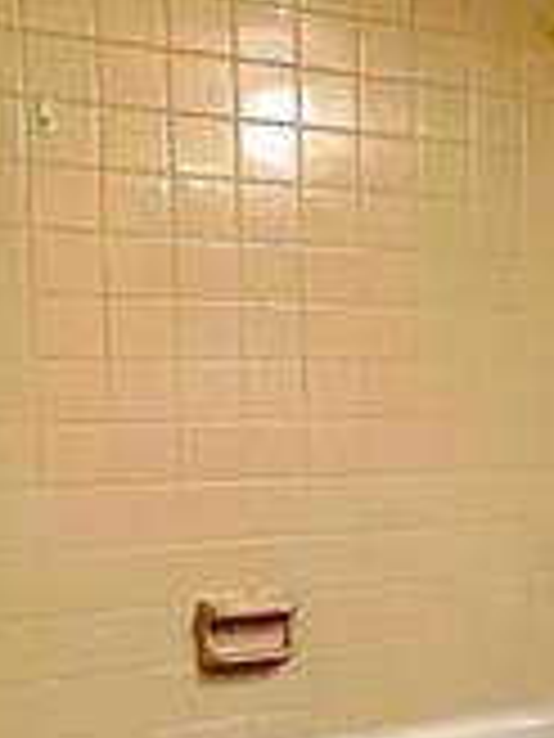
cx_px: 887
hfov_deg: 19.9
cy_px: 464
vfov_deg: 31.5
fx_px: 1302
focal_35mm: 61
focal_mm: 1.57
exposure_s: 1/120
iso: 160
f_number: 1.8
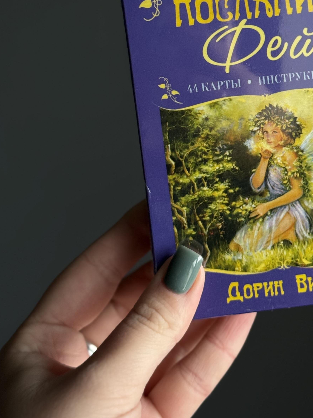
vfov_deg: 23.6
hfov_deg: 17.8
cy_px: 100
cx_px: 252
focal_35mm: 82
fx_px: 989
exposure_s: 1/72
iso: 100
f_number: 1.78
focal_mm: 6.76
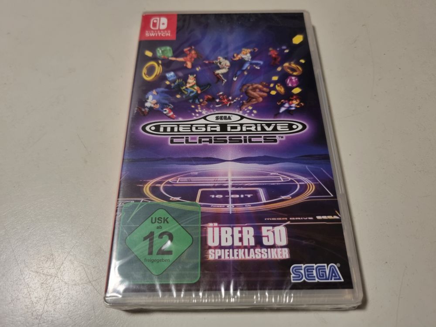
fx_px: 327
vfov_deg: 53.1
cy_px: 164
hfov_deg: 67.3
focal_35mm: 26
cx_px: 218
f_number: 1.8
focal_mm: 5.4
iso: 250
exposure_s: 1/50
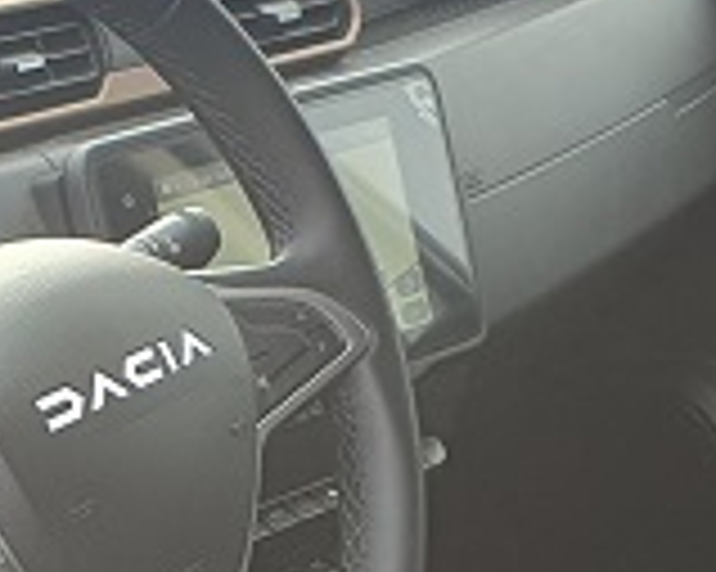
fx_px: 2711
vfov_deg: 11.1
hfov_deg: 14.7
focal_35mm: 128
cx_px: -59
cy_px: 1067
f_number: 2.4
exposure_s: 1/110
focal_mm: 4.32
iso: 50
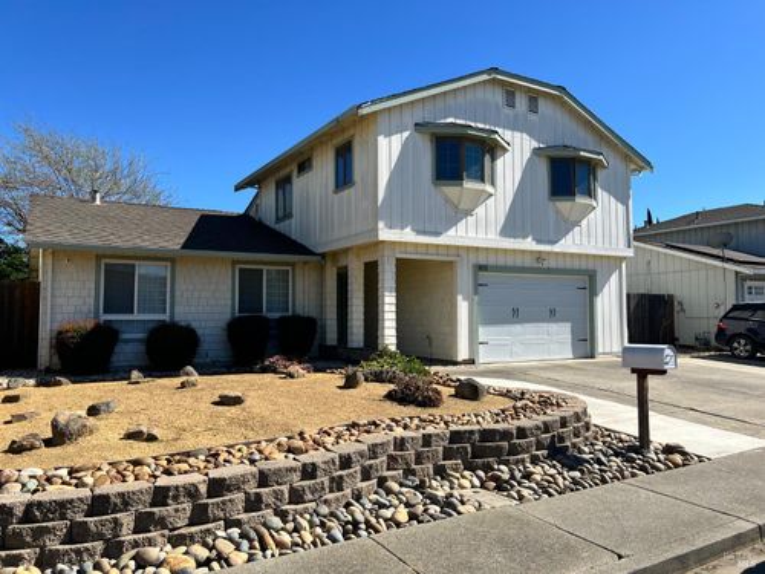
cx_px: 382
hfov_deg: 67.3
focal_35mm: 26
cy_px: 287
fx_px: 575
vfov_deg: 53.1
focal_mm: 5.7
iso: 50
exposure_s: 1/3968
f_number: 1.5
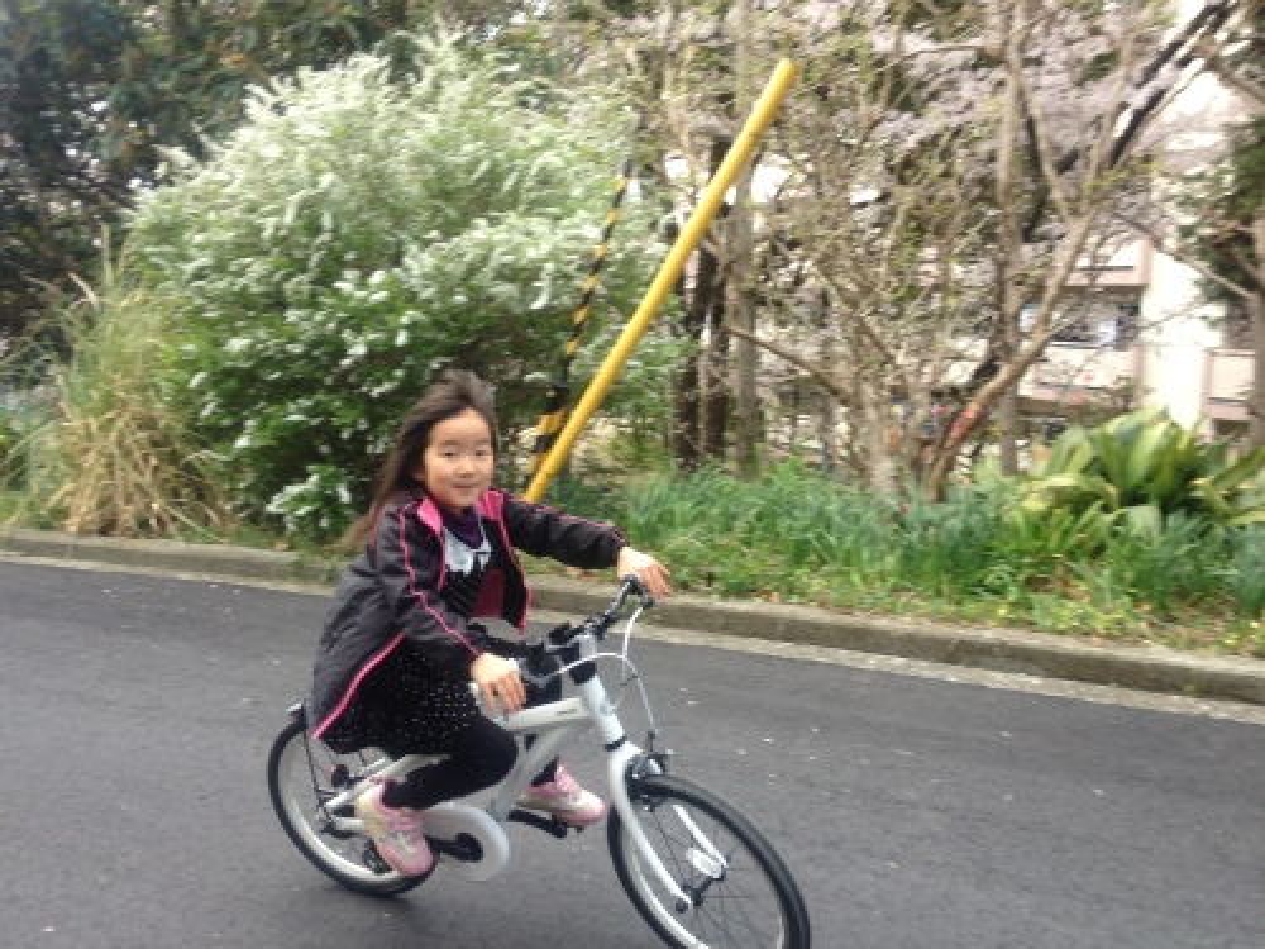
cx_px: 632
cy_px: 474
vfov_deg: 40.7
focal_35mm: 35
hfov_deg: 52.6
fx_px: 1279
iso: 50
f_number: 2.4
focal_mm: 4.28
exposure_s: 1/214
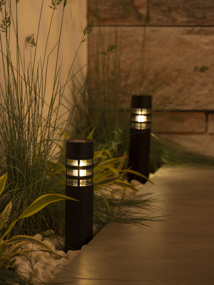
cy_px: 142
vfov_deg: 14.6
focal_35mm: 135
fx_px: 1113
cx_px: 107
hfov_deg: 11.0
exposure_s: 1
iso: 250
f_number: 8
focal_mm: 170.5
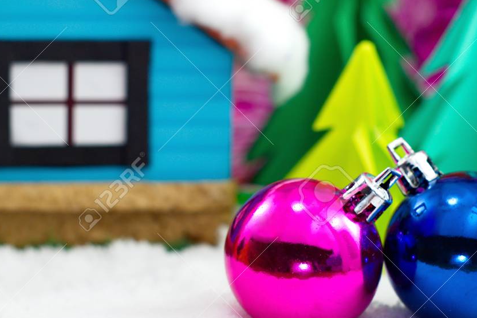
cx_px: 219
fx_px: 1550
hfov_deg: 17.5
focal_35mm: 117
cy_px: 171
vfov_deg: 11.7
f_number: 4
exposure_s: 1/100
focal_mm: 50
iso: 200
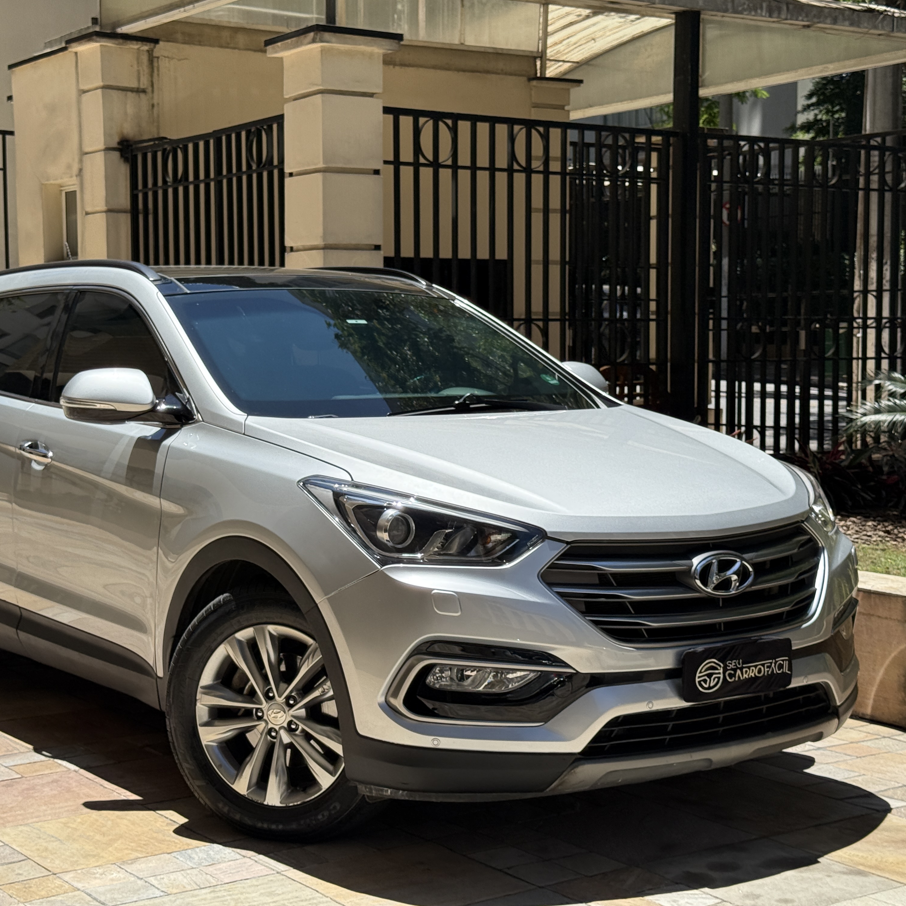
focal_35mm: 57
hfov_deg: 30.0
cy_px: 451
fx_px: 1688
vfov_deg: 30.0
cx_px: 370
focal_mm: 6.76
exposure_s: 1/5208
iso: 100
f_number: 1.78
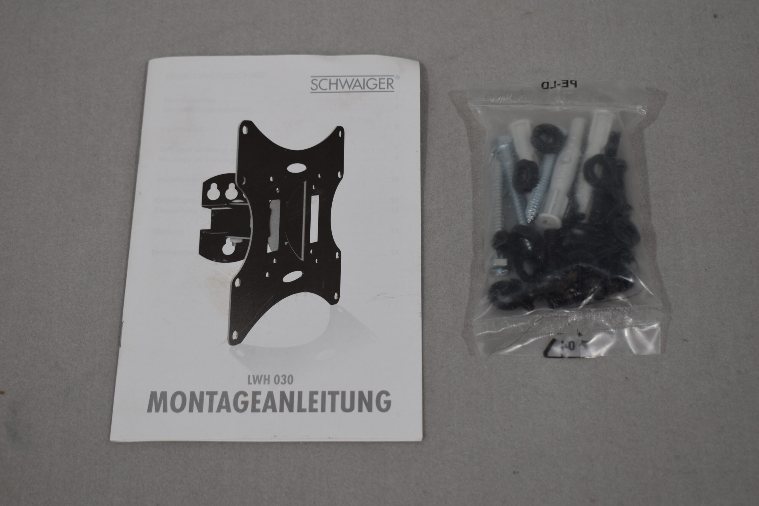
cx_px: 380
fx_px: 1328
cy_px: 253
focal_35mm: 63
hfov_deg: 31.9
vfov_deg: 21.6
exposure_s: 1/125
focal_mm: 42
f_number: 5.6
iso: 250
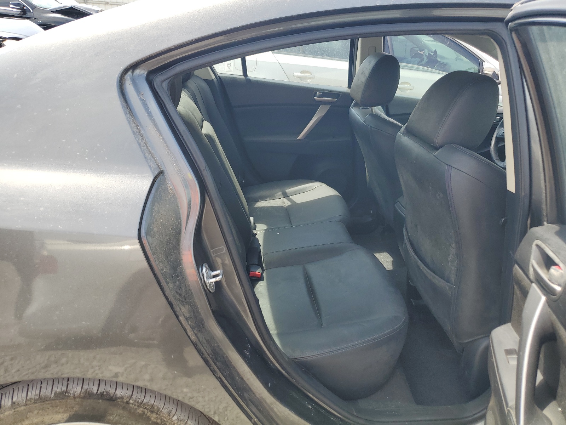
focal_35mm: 26
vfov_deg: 53.1
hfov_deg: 67.3
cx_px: 283
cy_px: 212
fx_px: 425
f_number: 1.5
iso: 50
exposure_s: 1/625
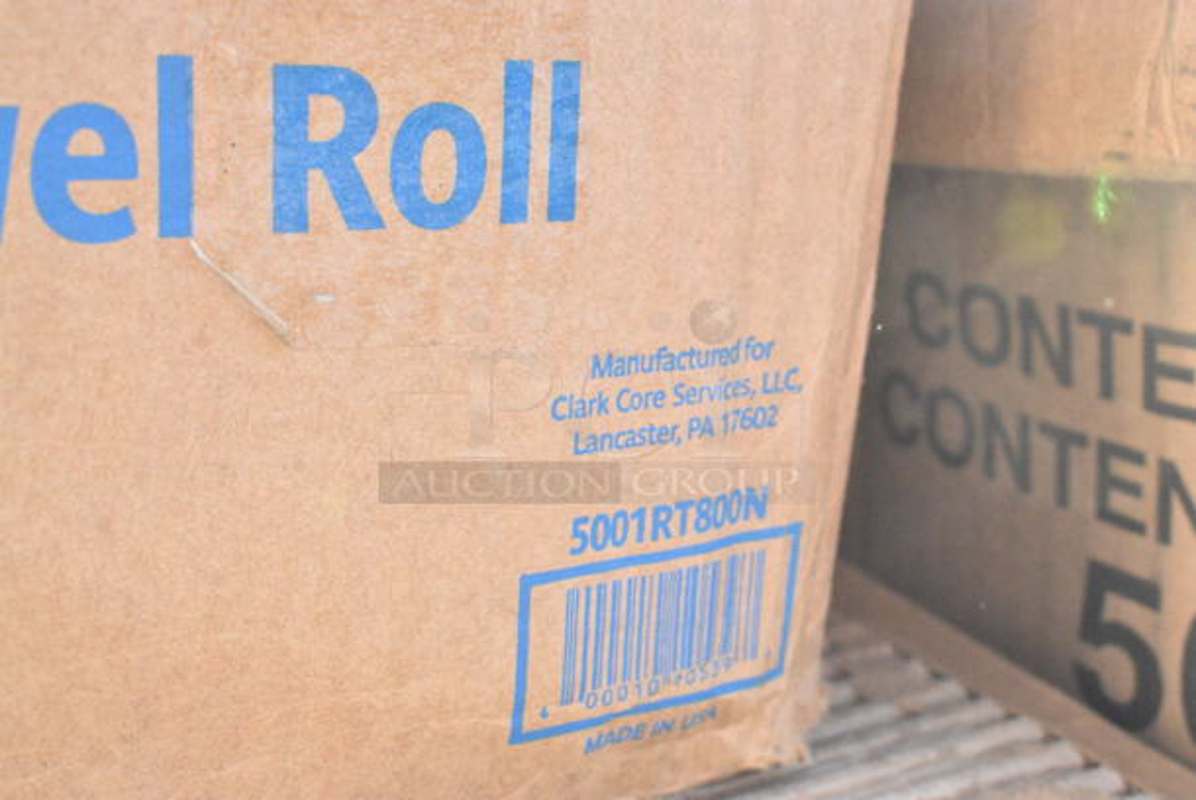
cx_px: 598
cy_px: 400
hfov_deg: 37.8
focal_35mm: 52
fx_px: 1746
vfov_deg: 25.8
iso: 6400
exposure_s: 1/800
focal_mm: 35
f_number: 11
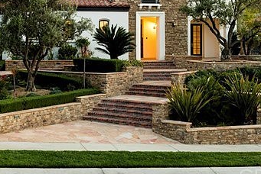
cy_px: 20
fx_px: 435
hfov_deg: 32.8
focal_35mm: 60
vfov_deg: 22.2
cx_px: 67
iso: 200
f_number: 5.6
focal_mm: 32
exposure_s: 1/1.67
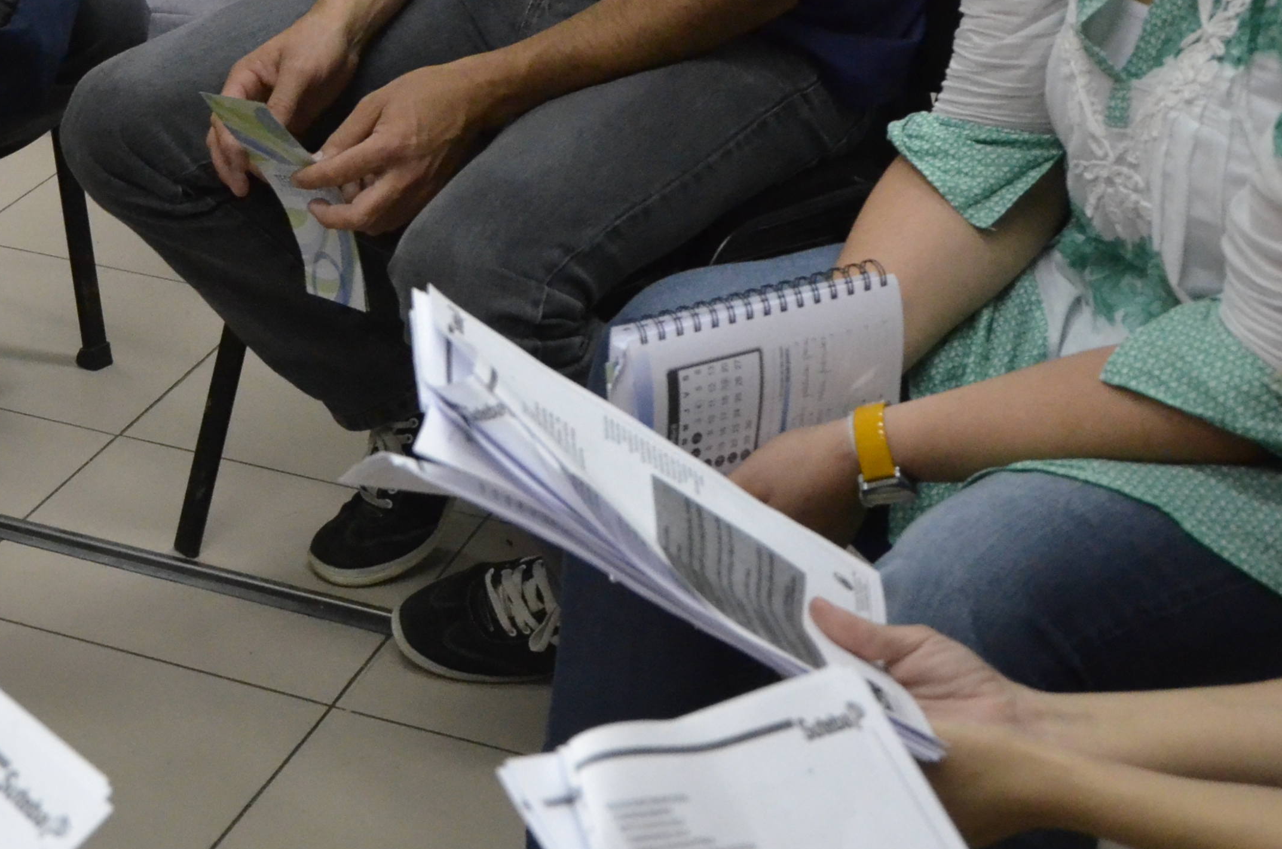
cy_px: 198
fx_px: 3062
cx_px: -56
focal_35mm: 86
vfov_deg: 15.7
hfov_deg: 22.6
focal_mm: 25
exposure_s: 1/125
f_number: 5.6
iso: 3200
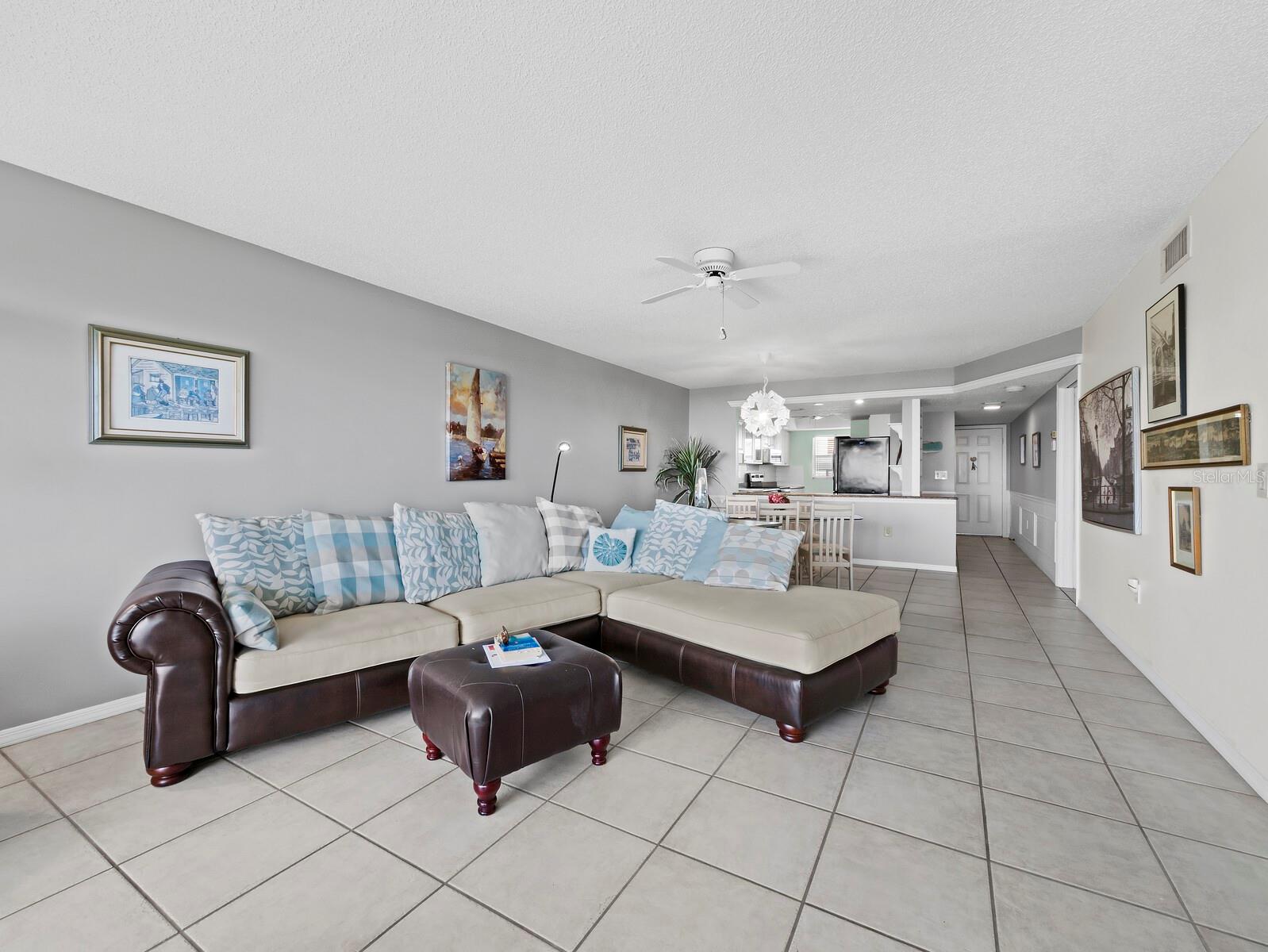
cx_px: 634
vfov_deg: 85.7
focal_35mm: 14
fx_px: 513
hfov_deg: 102.0
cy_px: 476
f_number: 11
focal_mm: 7
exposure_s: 1/5
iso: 400
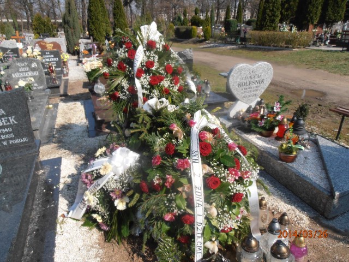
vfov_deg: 56.8
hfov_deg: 71.6
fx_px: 242
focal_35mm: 24
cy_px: 131
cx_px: 174
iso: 80
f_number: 3
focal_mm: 4.2
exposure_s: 1/1000
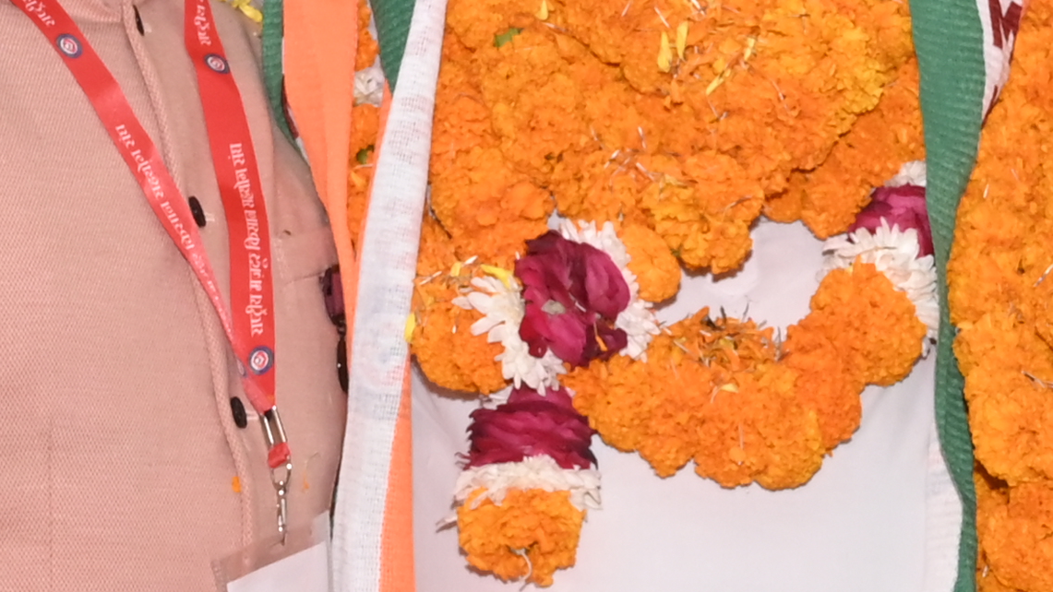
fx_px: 6199
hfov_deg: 9.7
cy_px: 246
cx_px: 651
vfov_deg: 5.5
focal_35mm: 222
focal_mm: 40
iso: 1000
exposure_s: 1/200
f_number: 8
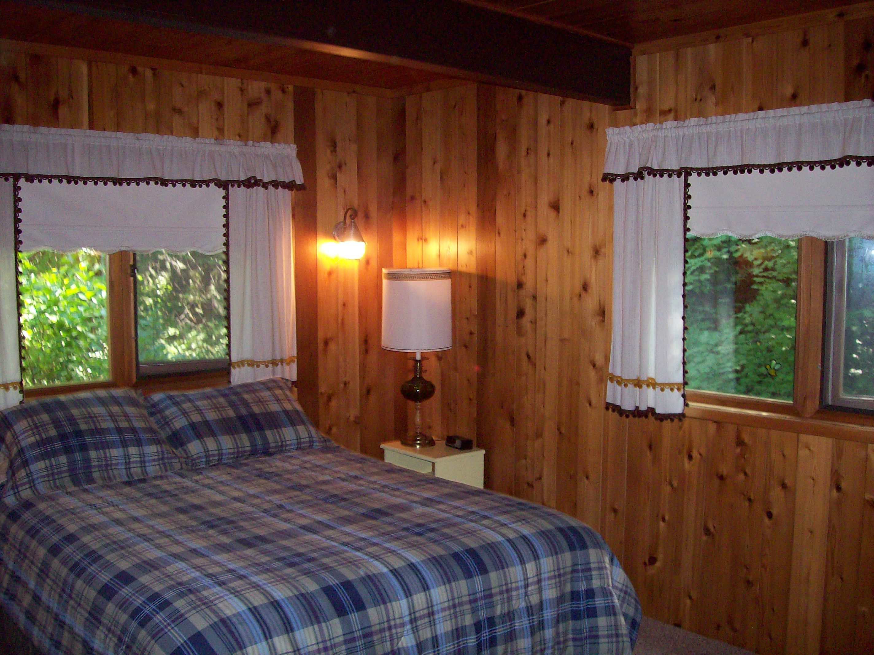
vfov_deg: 39.6
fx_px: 909
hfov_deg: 51.4
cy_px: 328
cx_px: 437
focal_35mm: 36
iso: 140
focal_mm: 6
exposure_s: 1/64
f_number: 2.7
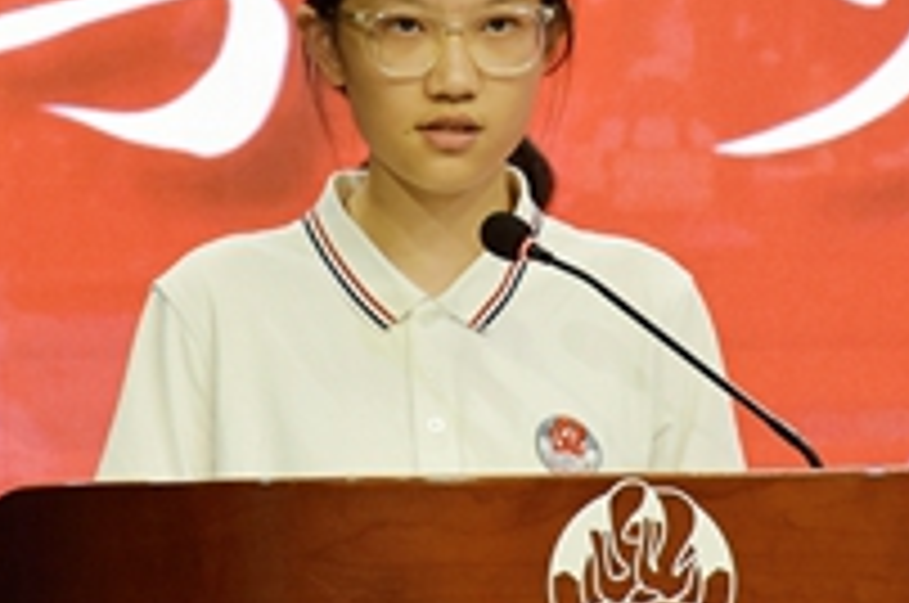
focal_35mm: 497
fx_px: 12529
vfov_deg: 2.8
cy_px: 153
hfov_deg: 4.2
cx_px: 488
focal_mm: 140
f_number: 5.6
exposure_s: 1/125
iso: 1250
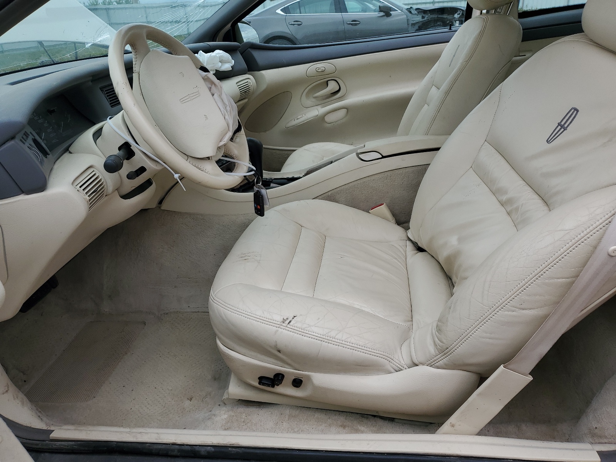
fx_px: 463
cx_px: 308
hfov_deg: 67.3
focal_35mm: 26
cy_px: 231
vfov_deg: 53.1
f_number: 1.5
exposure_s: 1/1429
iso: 50
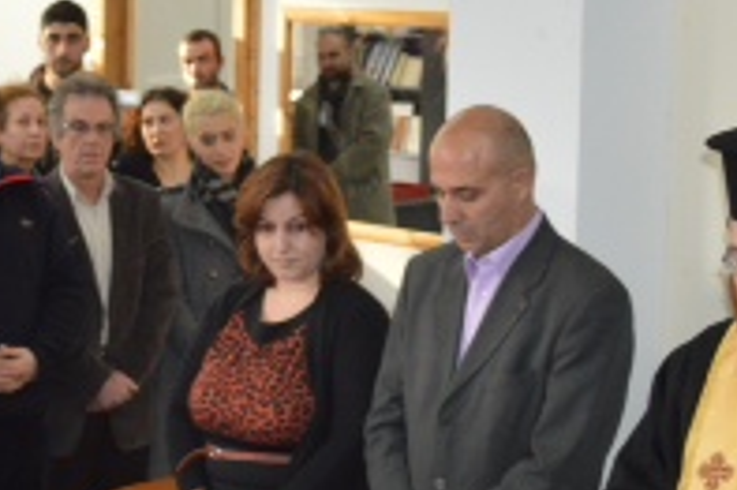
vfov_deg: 12.8
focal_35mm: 107
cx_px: 49
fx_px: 2189
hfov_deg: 18.7
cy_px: 165
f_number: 3.8
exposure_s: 1/60
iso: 800
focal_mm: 22
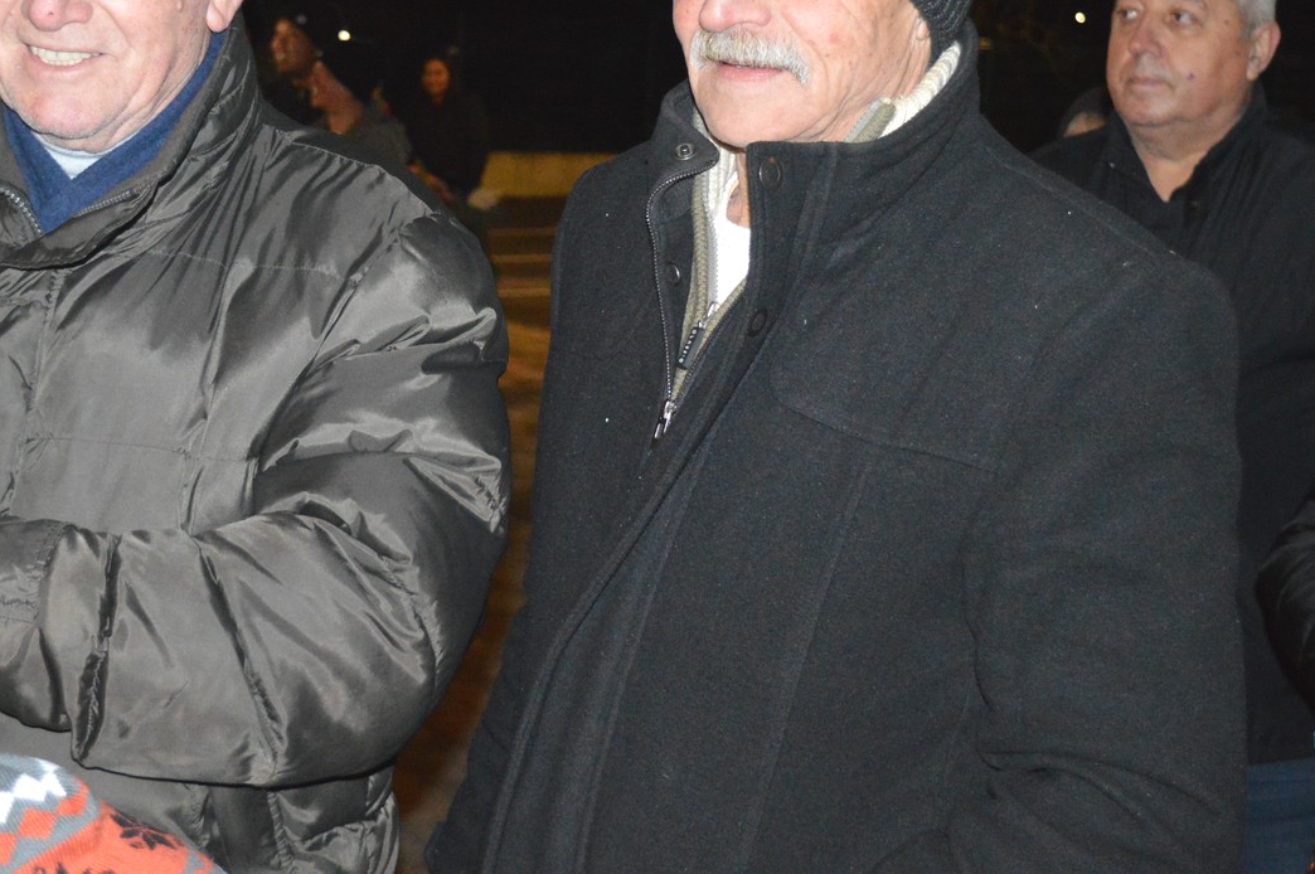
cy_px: 234
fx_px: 2554
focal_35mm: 70
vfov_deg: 19.3
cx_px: 552
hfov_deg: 28.8
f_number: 4.2
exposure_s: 1/60
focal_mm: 30
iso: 3200
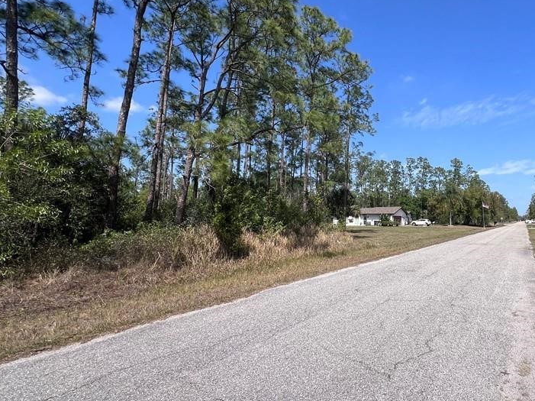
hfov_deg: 80.7
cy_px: 174
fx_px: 293
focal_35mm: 19
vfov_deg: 68.3
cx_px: 372
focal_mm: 1.57
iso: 32
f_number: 1.8
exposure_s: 1/1815
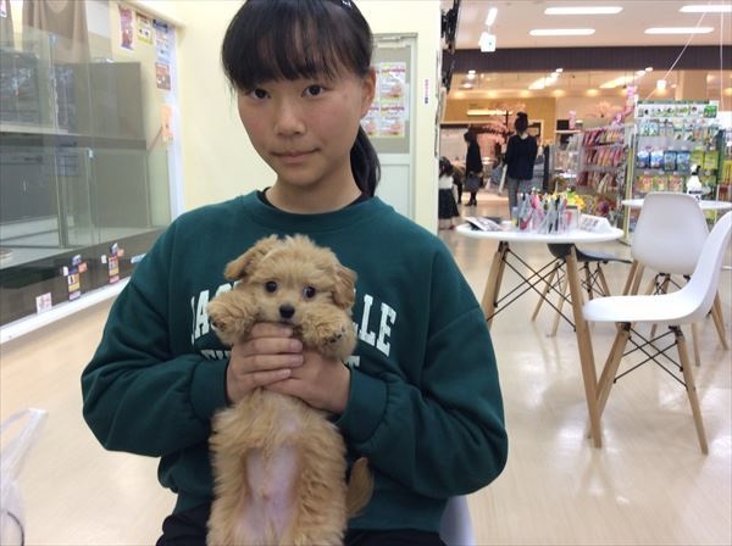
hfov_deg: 56.9
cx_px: 366
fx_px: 676
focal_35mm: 32
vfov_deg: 44.0
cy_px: 273
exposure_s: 1/24
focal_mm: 3.3
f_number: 2.4
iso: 50
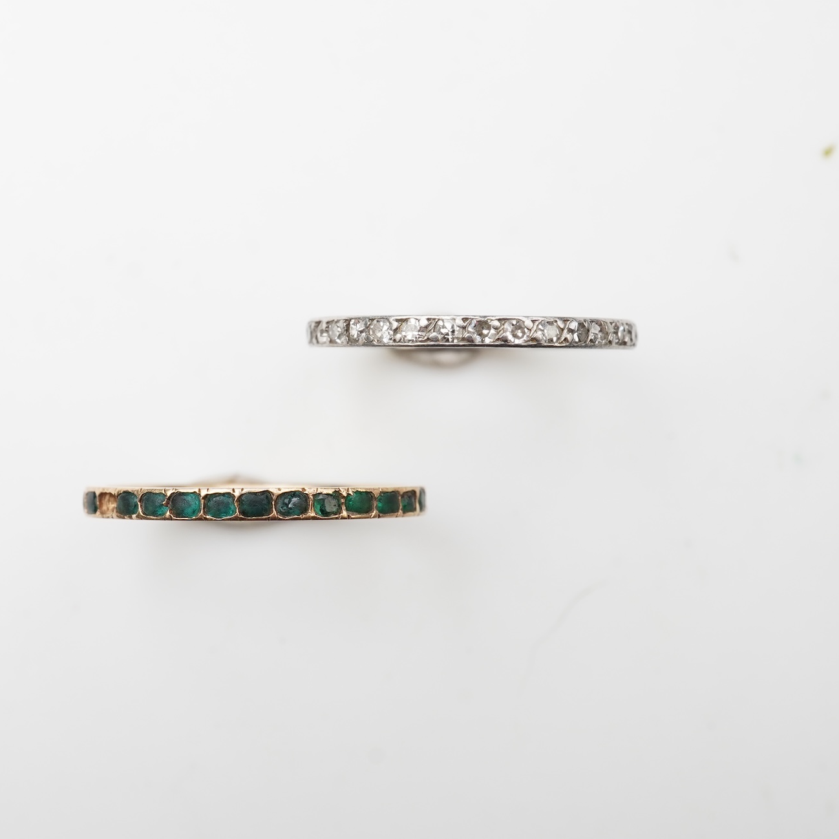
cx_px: 355
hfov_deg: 29.5
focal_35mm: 58
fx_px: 1590
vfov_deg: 29.6
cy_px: 420
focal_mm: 30
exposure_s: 1/125
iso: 800
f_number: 16
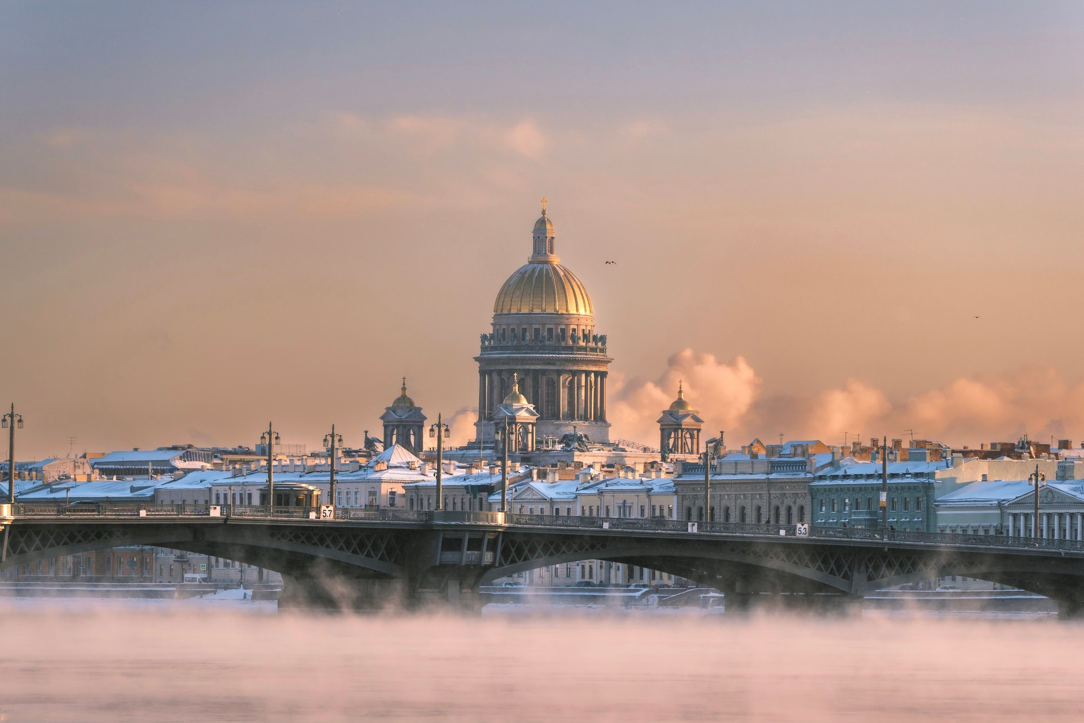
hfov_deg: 11.9
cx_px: 542
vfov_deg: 7.9
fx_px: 5208
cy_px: 362
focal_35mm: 173
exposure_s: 1/320
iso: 160
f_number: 5.6
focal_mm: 115
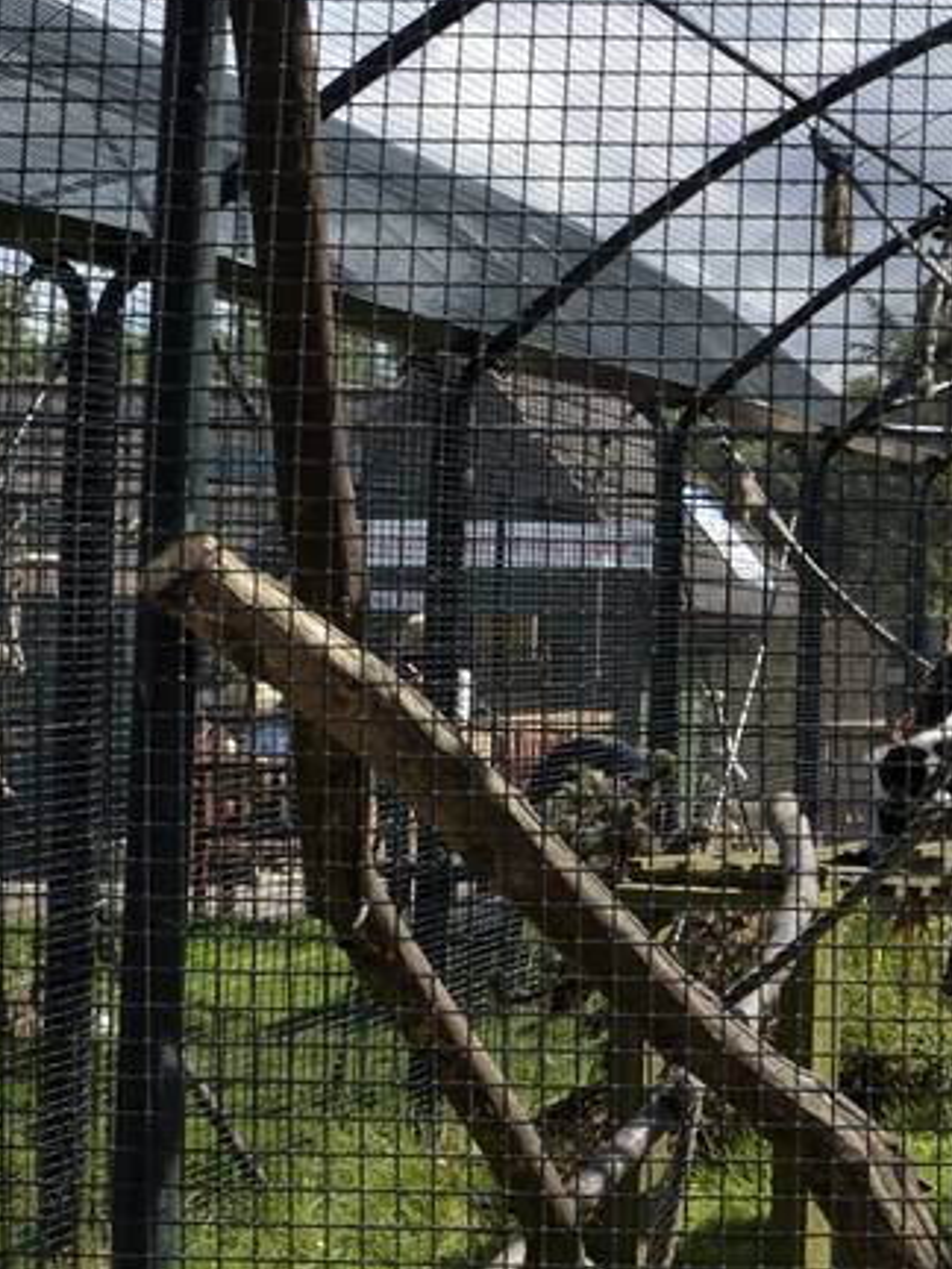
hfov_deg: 14.3
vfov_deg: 20.4
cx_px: 1478
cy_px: 479
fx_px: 3520
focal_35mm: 96
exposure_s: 1/250
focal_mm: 18
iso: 140
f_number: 8
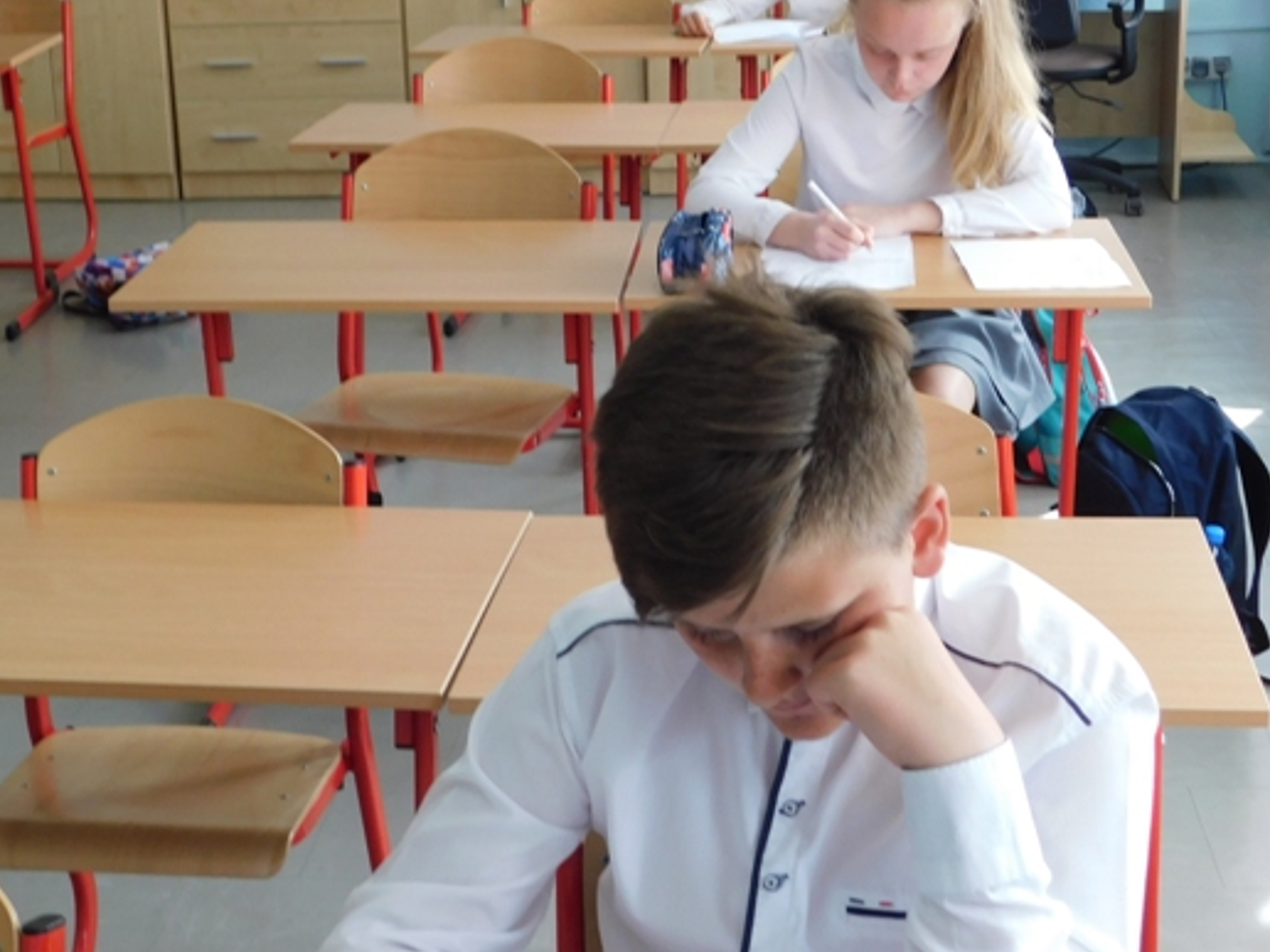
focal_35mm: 62
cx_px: 615
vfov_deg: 23.6
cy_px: 428
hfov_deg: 31.2
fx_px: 2275
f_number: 3.6
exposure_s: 1/40
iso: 125
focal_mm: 7.1
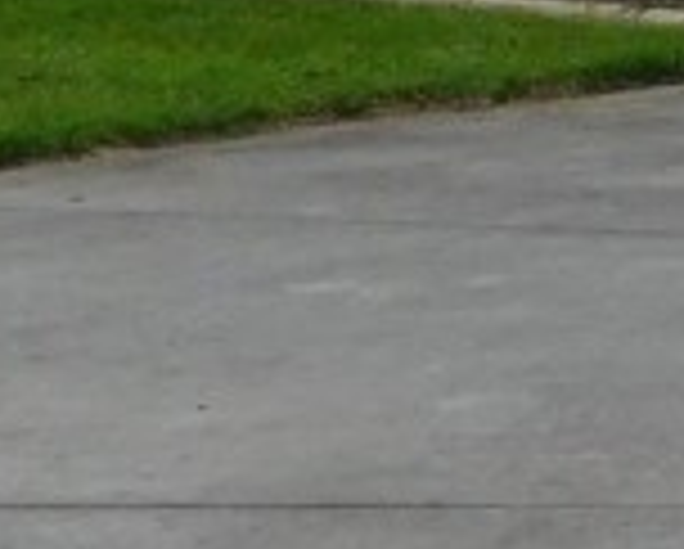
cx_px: 1926
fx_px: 3993
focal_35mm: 197
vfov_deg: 7.6
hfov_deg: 8.5
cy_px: -410
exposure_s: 1/1250
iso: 125
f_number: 3.2
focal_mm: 5.3
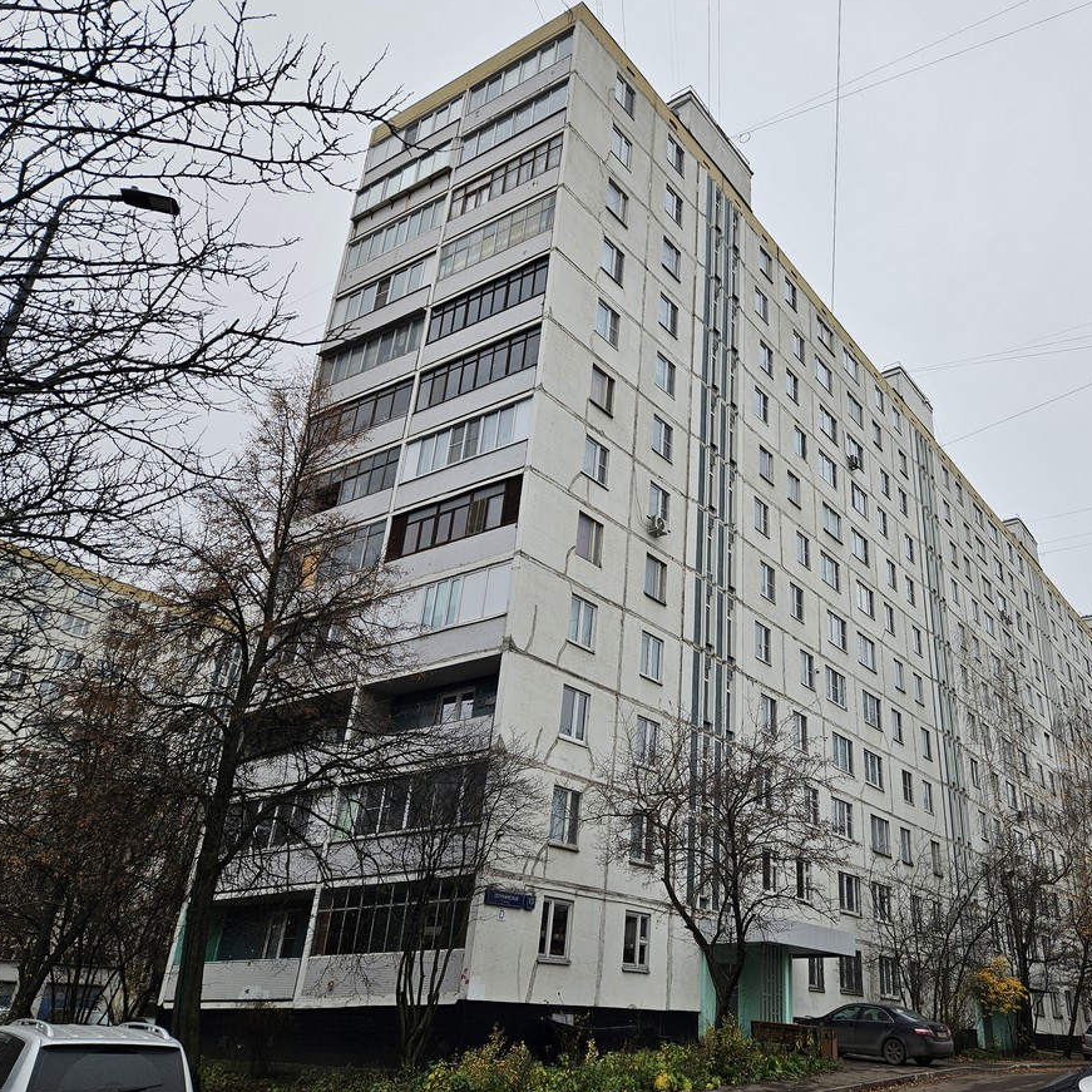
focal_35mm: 28
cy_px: 535
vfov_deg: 57.3
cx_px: 736
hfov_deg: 56.0
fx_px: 999
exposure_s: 1/218
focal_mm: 5.4
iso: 25
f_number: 1.8
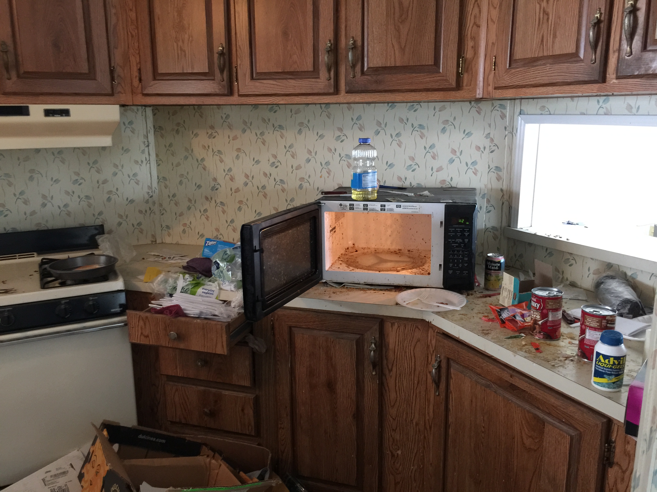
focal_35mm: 29
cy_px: 246
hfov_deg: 61.7
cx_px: 328
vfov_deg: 48.2
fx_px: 550
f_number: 2.2
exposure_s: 1/8
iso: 125
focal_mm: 4.15
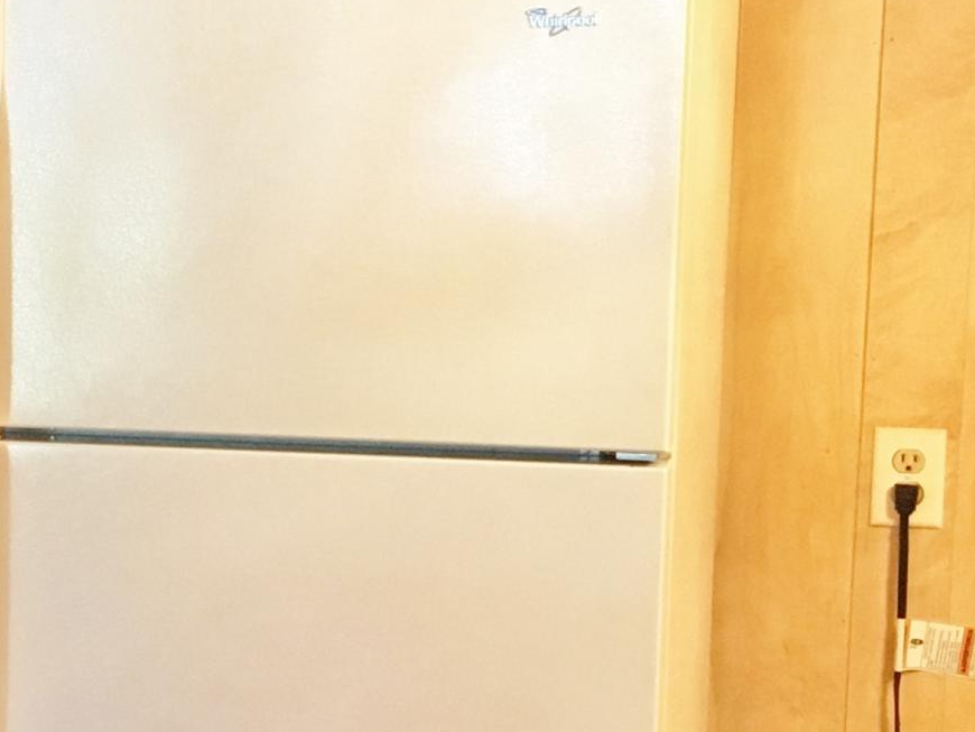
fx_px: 2817
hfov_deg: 16.9
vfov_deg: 14.8
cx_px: -676
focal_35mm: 100
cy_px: 457
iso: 200
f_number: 2.2
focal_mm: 4.15
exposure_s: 1/30
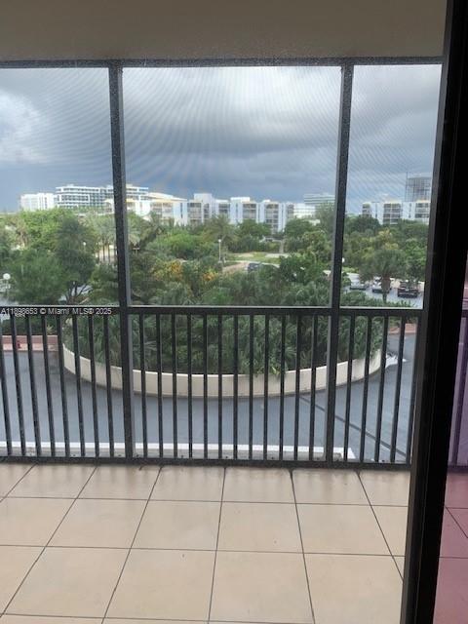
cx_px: 234
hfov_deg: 53.1
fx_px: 469
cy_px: 312
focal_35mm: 26
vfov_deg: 67.3
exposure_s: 1/716
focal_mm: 4.25
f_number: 1.8
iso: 25
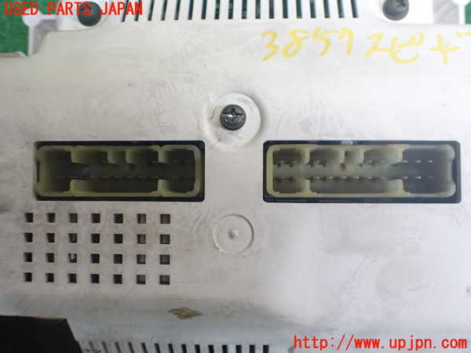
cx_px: 236
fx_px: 408
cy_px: 176
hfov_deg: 60.0
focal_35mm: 30
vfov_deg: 46.8
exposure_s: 1/125
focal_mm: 5.4
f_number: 2.3
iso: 320
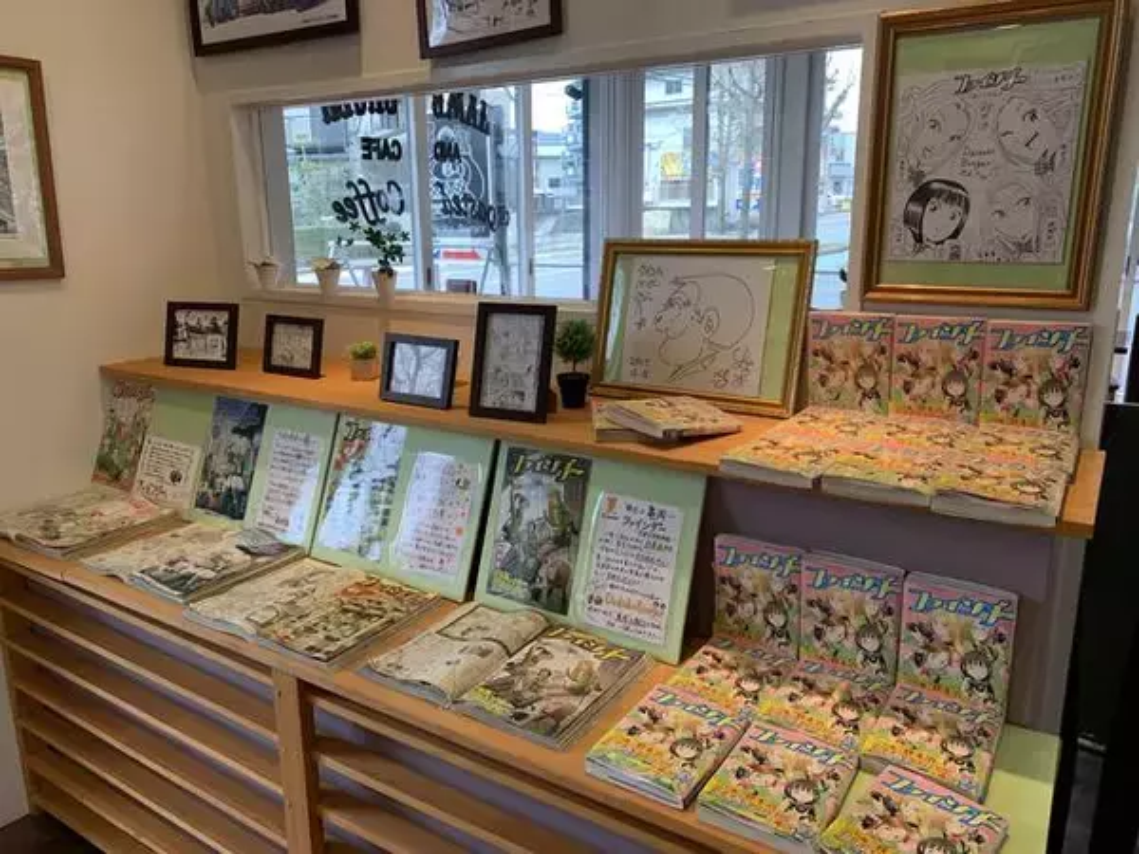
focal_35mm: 26
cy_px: 427
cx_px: 570
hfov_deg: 67.3
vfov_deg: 53.1
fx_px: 856
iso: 64
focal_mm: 4.25
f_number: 1.8
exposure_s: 1/120
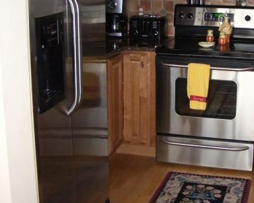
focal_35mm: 58
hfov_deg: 32.0
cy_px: 67
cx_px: 181
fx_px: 436
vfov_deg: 26.1
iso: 200
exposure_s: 1/60
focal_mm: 5.8
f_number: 2.6
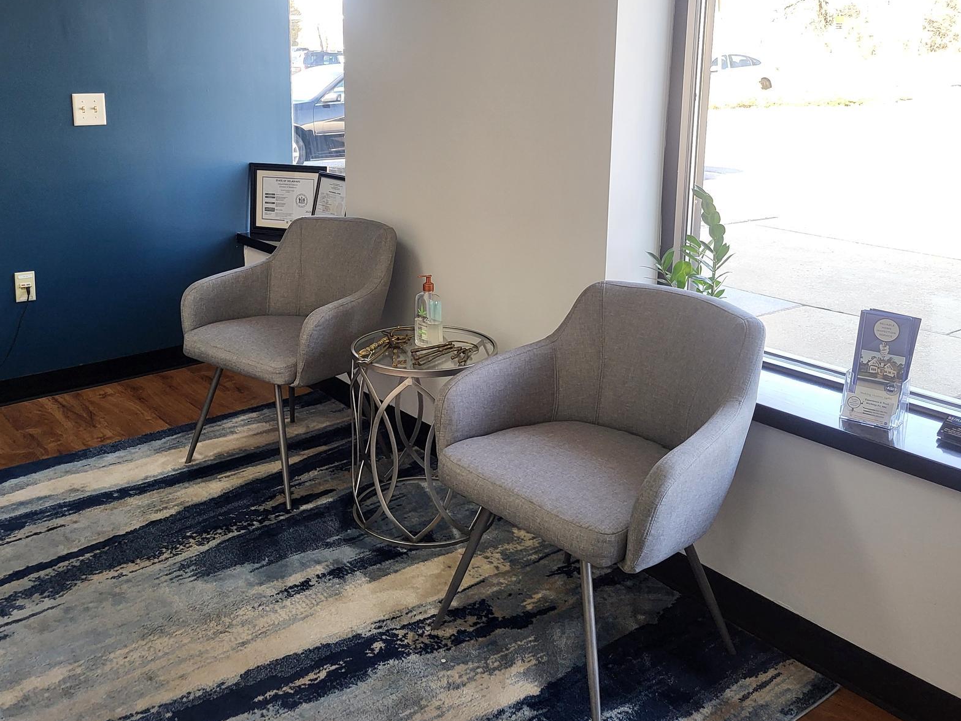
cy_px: 268
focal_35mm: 34
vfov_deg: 41.5
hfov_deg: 53.8
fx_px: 944
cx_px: 412
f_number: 1.8
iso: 160
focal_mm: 5.4
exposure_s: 1/120
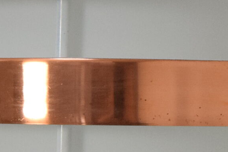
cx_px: 116
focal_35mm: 235
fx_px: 1489
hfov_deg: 8.8
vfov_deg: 5.9
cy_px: 120
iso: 1600
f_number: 6.3
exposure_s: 1/160
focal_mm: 30
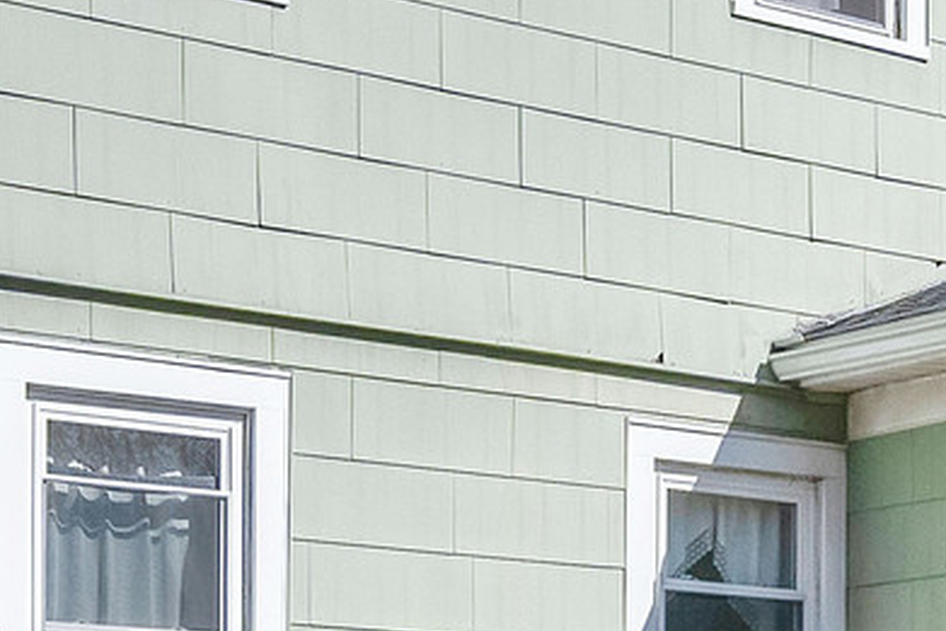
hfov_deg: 18.2
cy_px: 950
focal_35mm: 110
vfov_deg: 11.9
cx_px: 924
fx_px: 2891
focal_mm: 14
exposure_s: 1/2000
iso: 640
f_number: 9
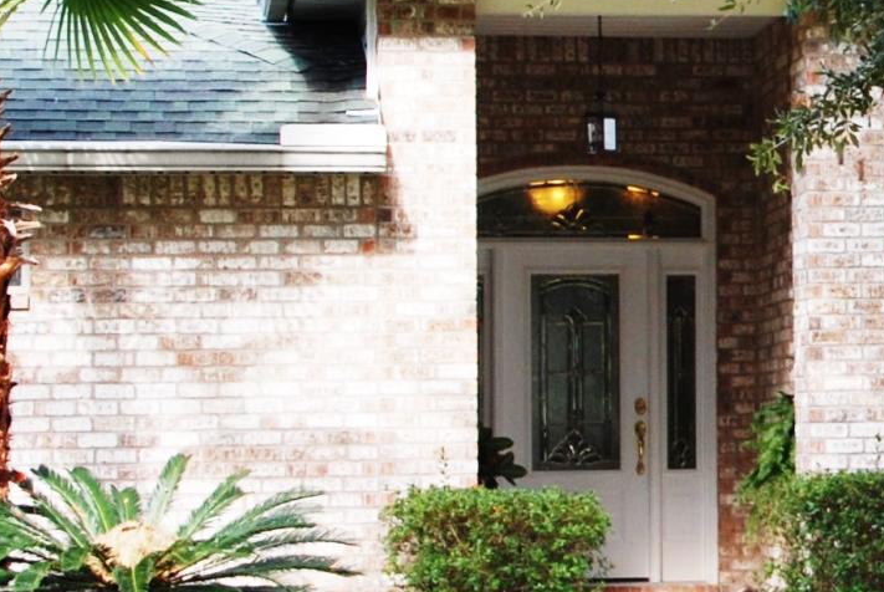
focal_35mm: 152
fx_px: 3737
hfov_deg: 13.2
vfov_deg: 9.0
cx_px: 1026
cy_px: 179
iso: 200
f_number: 4
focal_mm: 24
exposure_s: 1/400
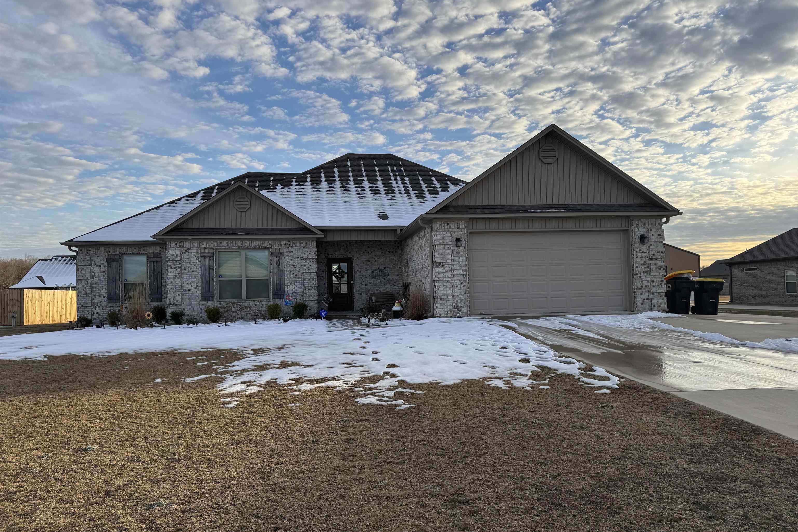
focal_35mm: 25
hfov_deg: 71.5
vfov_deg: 51.3
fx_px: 554
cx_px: 399
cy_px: 281
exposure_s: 1/2604
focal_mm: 6.76
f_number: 1.78
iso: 80
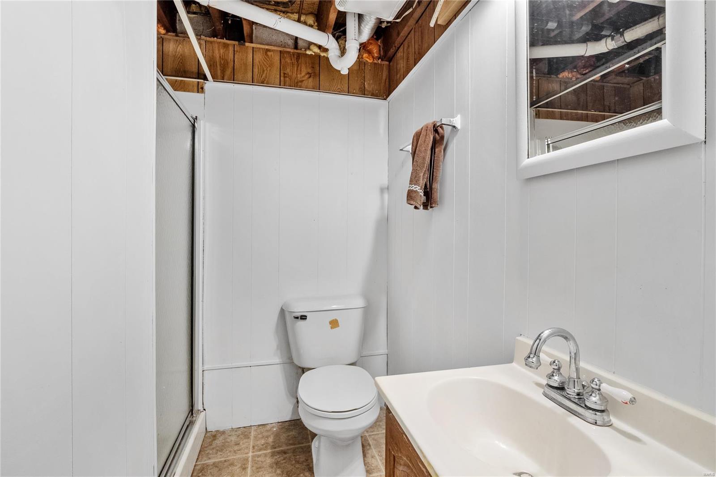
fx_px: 318
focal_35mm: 16
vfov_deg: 73.7
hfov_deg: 96.7
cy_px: 238
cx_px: 358
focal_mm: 8
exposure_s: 1/6
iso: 400
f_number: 8
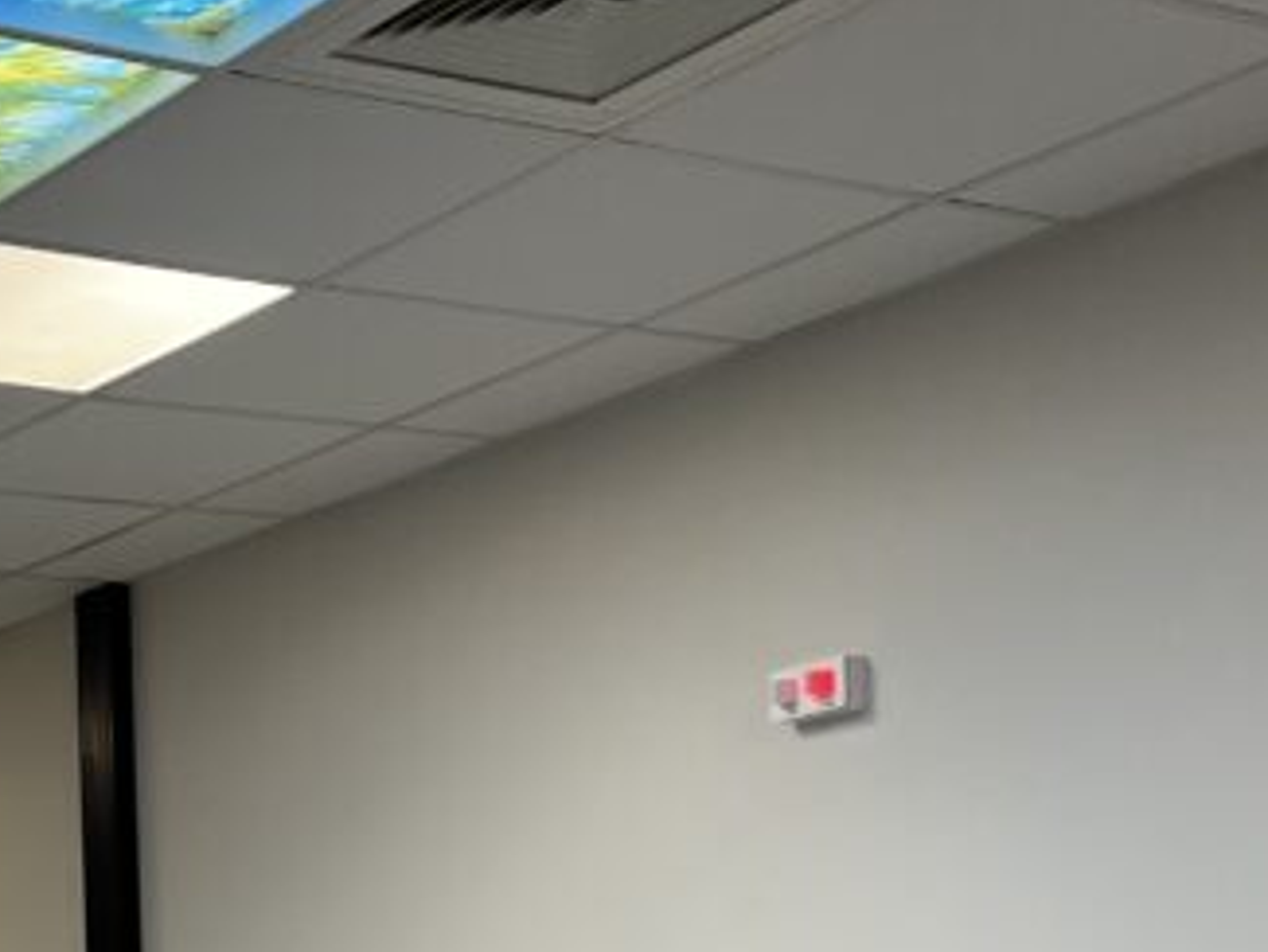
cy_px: 1147
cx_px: -187
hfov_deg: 22.3
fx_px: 3005
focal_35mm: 82
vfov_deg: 17.2
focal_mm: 5.1
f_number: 1.6
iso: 40
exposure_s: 1/100
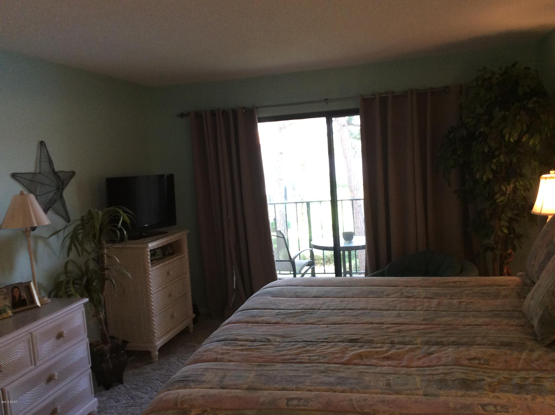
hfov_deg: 56.9
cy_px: 208
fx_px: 512
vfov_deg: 44.1
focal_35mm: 32
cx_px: 278
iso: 80
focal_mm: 3.3
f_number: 2.4
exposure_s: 1/24
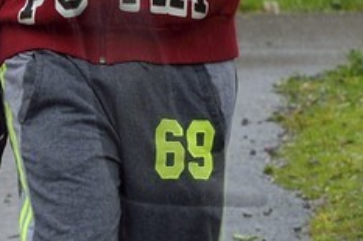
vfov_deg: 1.5
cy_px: -47
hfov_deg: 2.2
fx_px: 9330
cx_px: -184
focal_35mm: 926
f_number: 13
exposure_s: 1/250
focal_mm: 135
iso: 800
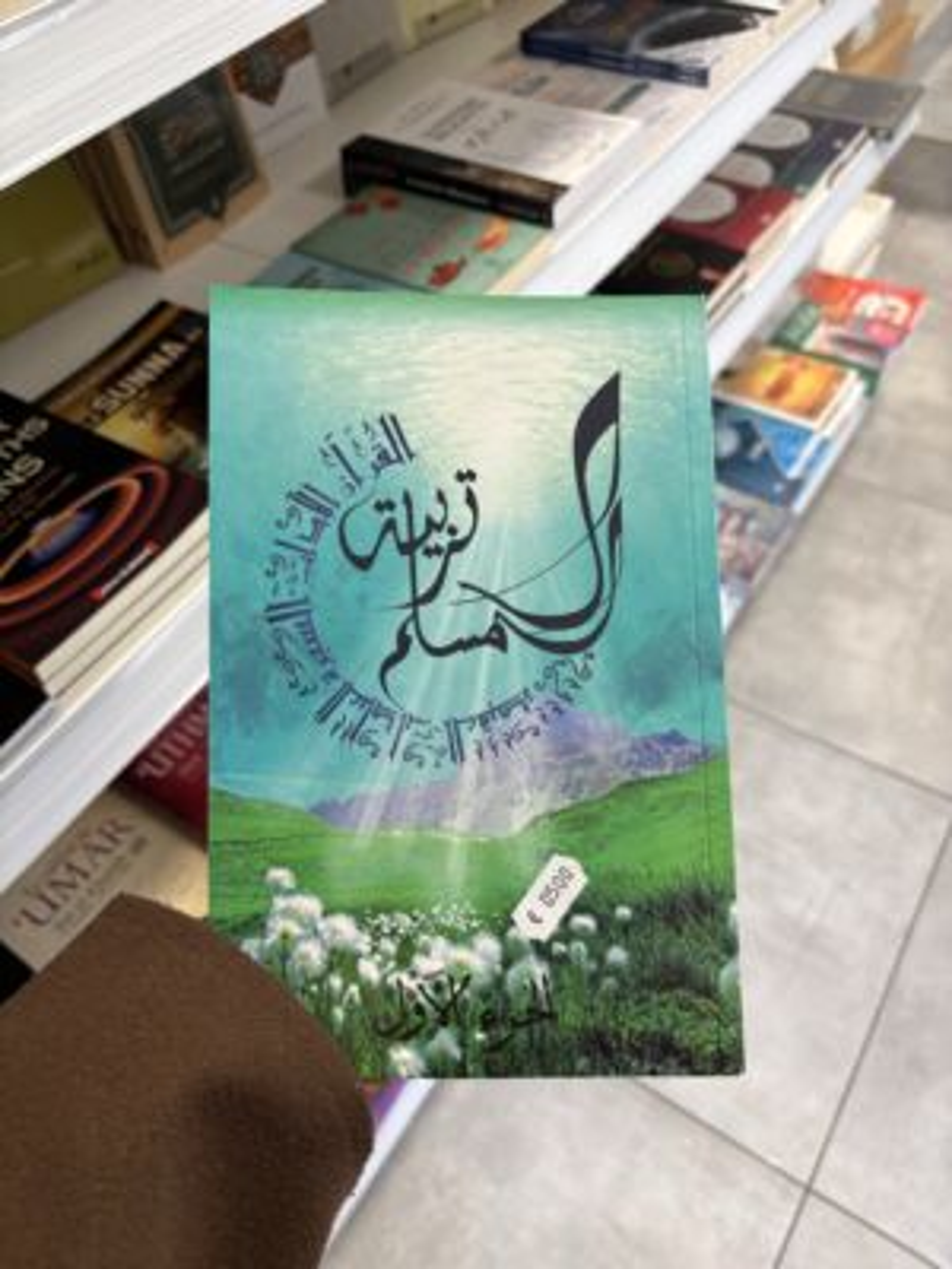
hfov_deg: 53.1
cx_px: 476
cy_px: 634
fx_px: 953
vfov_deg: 67.3
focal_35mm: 26
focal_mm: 5.96
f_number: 1.6
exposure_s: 1/50
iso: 80
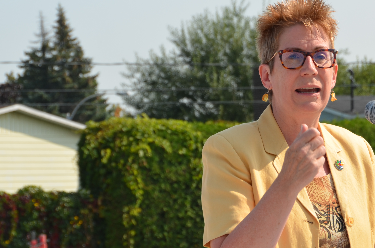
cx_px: 282
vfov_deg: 6.0
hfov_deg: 9.0
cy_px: 107
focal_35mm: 229
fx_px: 2380
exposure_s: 1/250
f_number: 8
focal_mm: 80
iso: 100
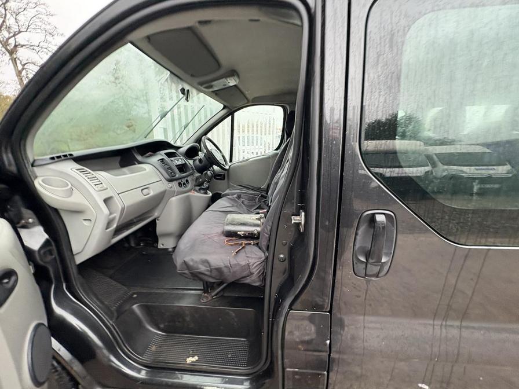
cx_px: 260
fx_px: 210
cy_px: 194
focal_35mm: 14
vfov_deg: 85.7
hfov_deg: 102.1
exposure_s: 1/60
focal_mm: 2.22
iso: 250
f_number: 2.2
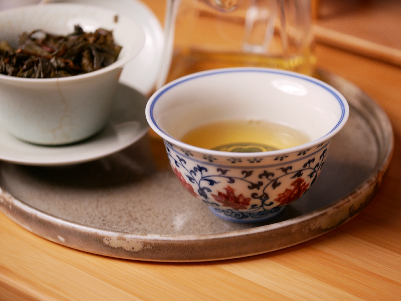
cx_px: 200
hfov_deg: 21.8
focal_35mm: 90
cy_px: 150
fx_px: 1043
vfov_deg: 16.4
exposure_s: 1/100
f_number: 2.8
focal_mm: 45
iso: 200
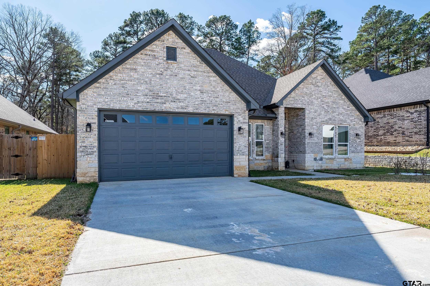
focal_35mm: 22
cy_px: 143
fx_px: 263
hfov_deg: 78.6
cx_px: 215
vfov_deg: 57.2
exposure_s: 1/2500
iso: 800
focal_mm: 22
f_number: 8
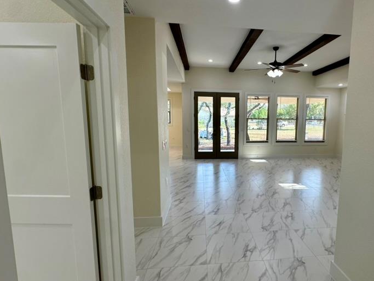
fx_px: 227
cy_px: 148
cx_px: 232
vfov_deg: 63.4
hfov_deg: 77.7
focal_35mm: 21
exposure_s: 1/120
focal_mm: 2.22
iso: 64
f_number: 2.2
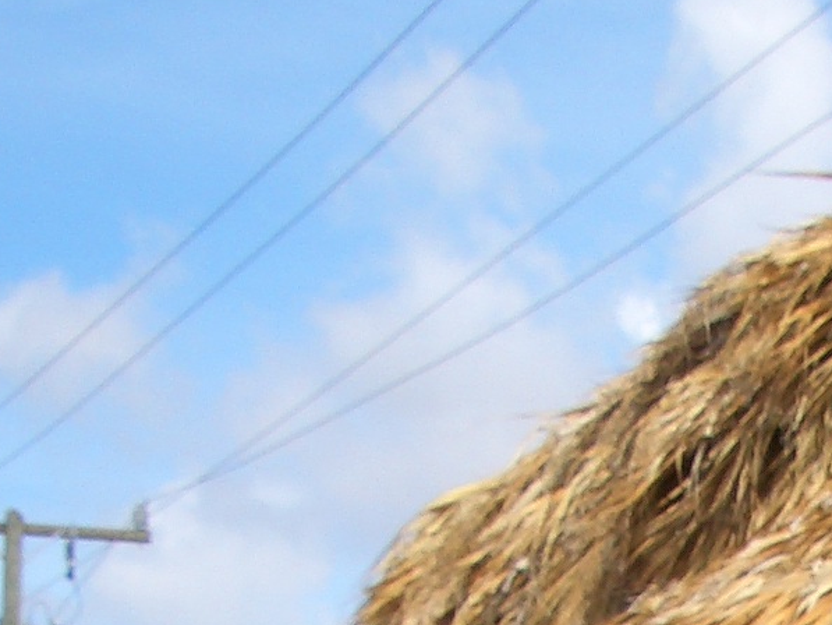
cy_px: 1145
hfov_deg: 12.8
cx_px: 1005
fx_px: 3606
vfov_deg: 9.4
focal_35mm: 150
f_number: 4.3
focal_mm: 5.8
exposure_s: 1/500
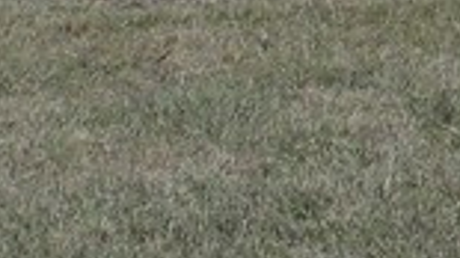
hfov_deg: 9.2
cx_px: 585
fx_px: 2828
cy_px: -480
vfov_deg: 5.0
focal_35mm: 232
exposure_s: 1/400
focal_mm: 6.1
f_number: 6.5
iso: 80
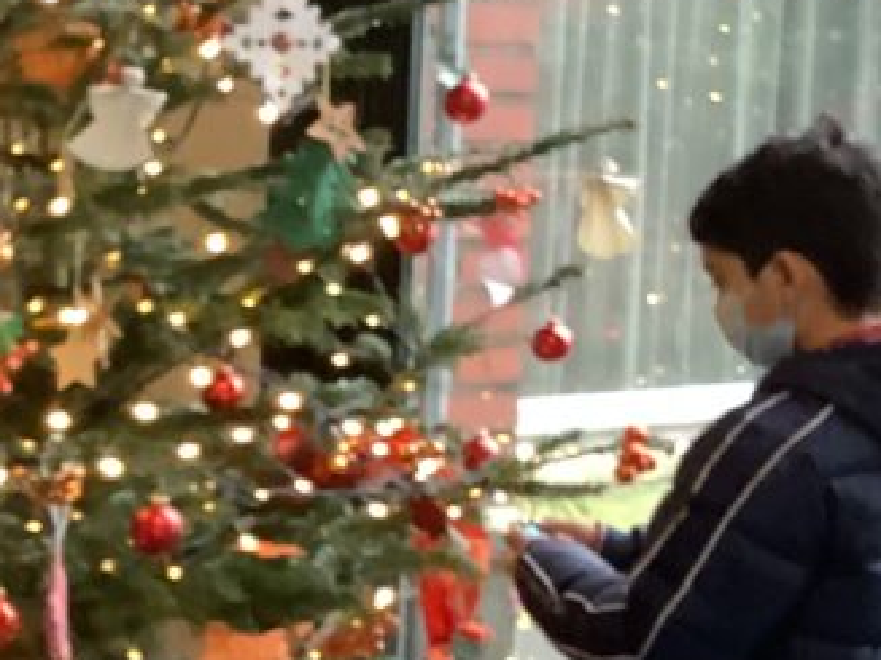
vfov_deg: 15.2
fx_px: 2468
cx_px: -280
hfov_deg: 18.7
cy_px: 434
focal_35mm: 97
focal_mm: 3.3
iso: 320
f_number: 2.4
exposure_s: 1/33
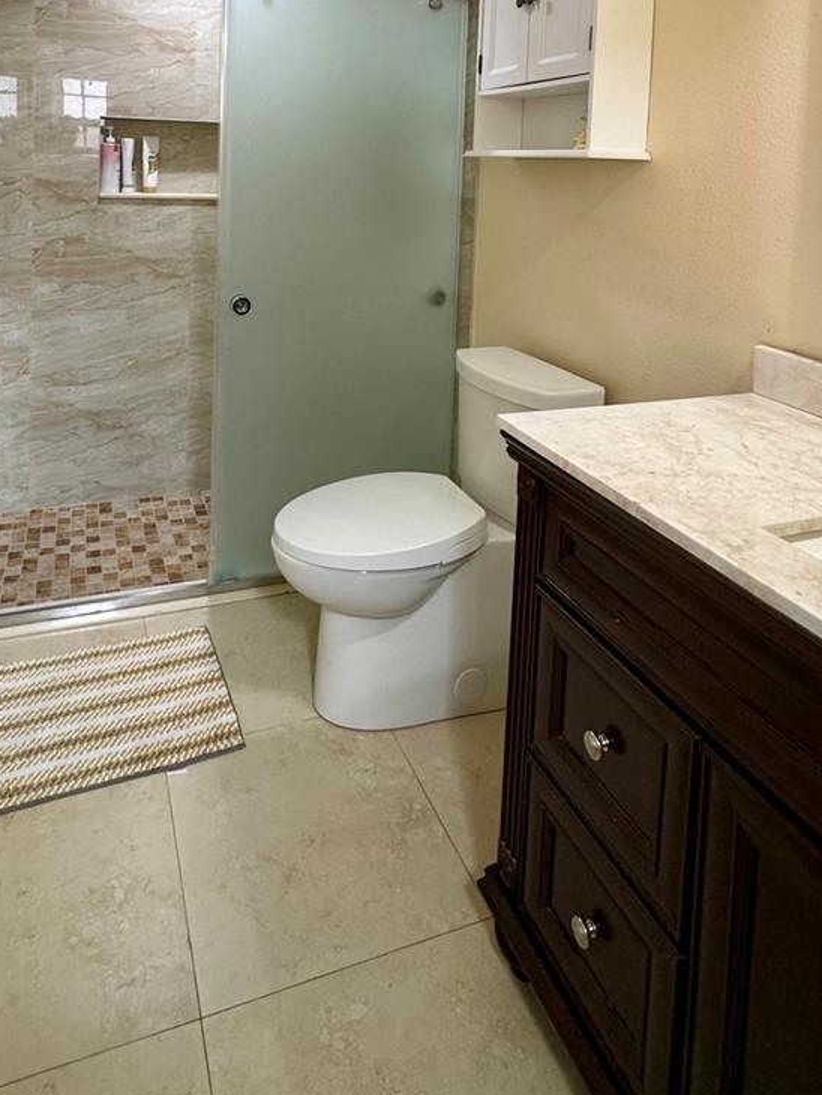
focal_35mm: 23
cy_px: 201
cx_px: 309
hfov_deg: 58.2
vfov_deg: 66.3
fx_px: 728
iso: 200
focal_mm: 2.22
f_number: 2.2
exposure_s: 1/60
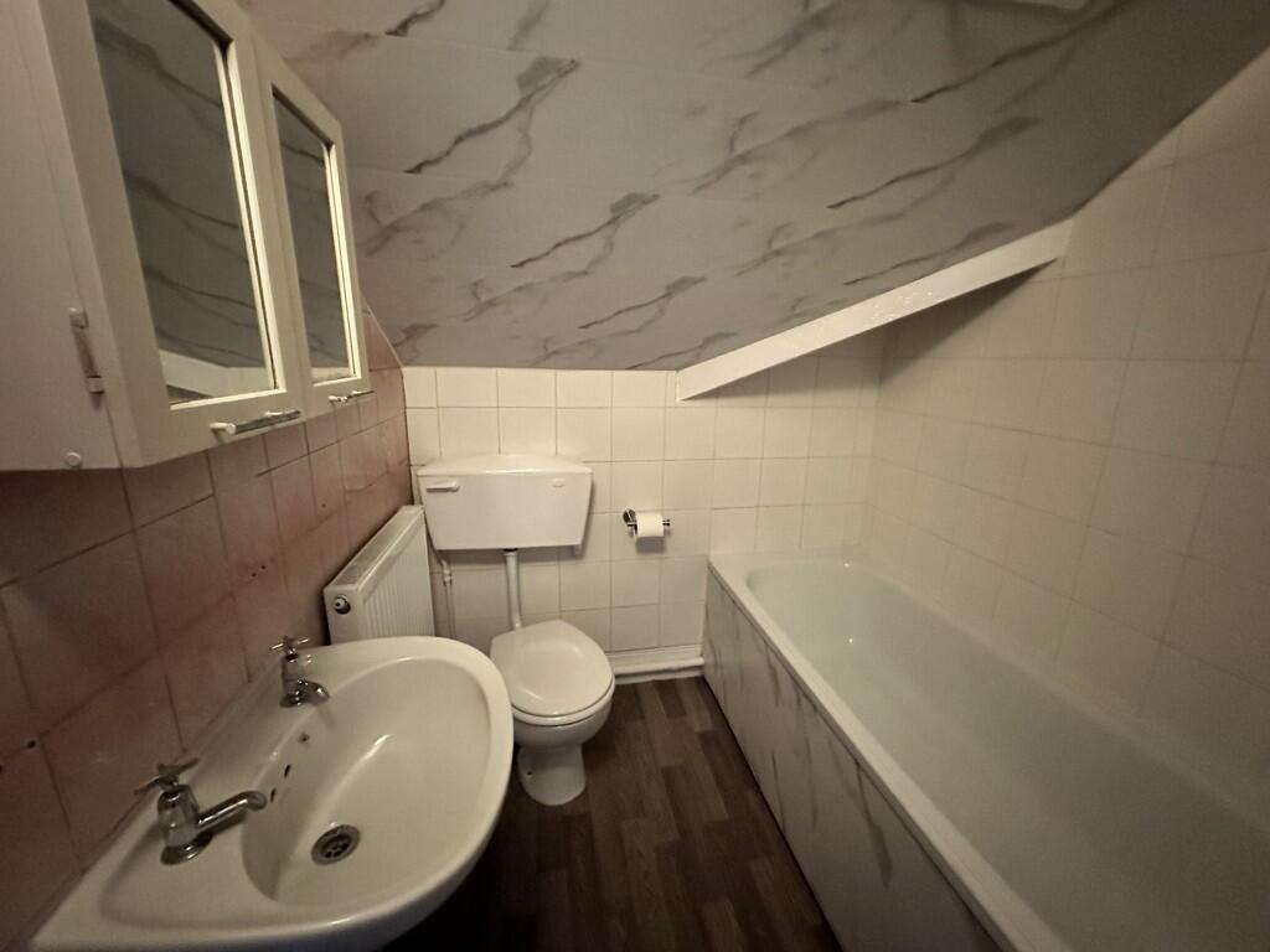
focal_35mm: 14
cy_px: 476
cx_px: 635
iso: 1000
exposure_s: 1/34
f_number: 2.2
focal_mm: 2.22
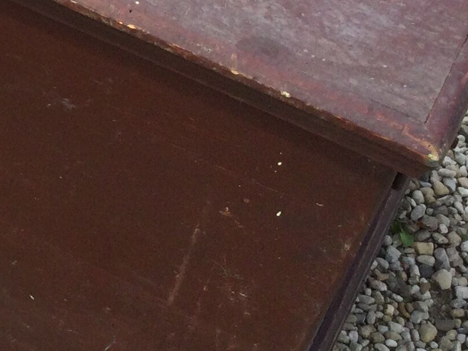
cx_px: -364
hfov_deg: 14.1
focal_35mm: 124
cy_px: -61
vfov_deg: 11.7
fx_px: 1676
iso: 25
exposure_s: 1/578
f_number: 2.4
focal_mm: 3.3
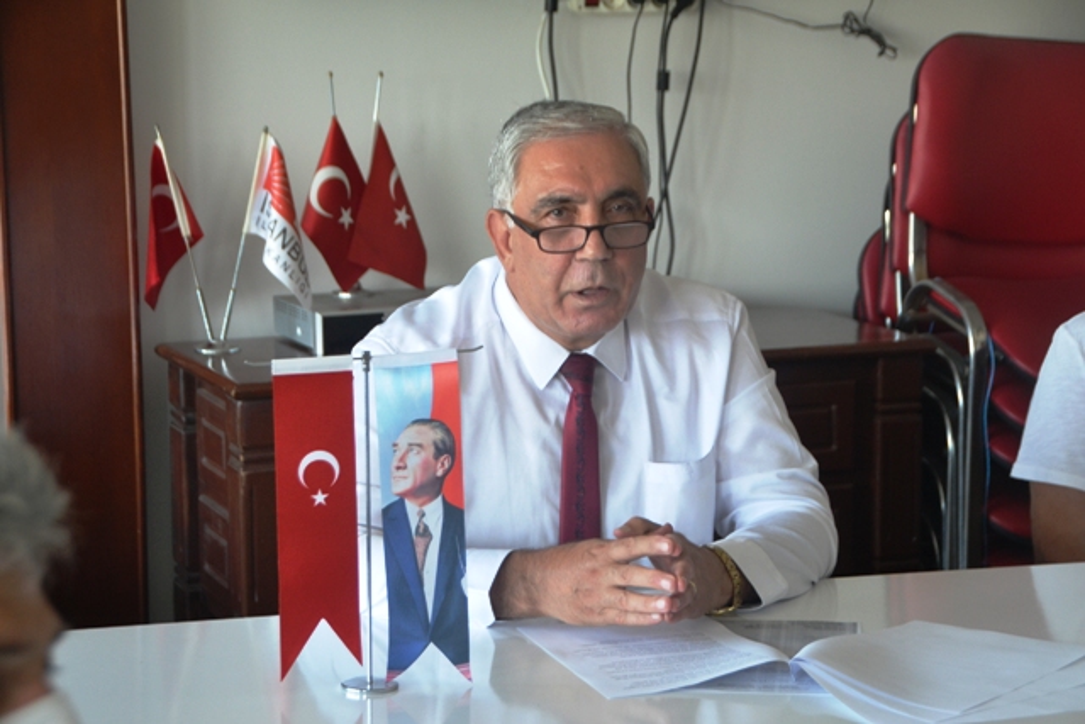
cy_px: 362
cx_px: 542
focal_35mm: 84
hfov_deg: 24.2
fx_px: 2532
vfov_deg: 16.3
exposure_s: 1/60
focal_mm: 56
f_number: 4.8
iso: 640
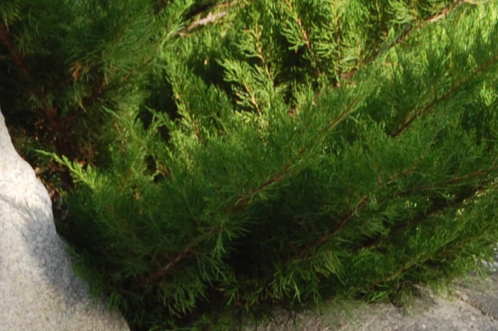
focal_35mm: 263
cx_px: 38
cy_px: 360
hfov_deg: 7.8
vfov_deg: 5.2
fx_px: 3635
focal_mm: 48
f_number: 5.6
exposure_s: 1/125
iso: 280
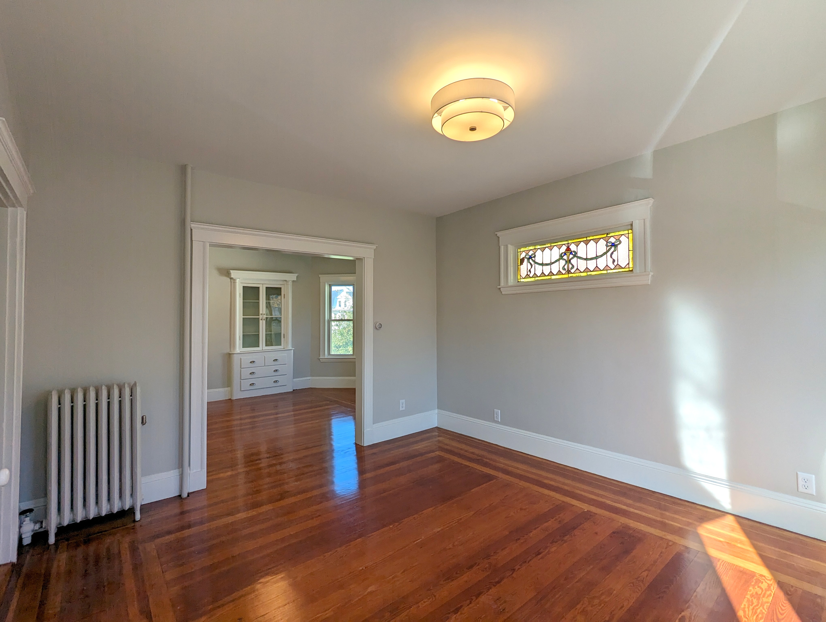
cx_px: 413
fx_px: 382
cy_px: 311
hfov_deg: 94.4
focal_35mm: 16
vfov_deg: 78.2
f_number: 2.2
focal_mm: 2.35
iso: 51
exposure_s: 1/269
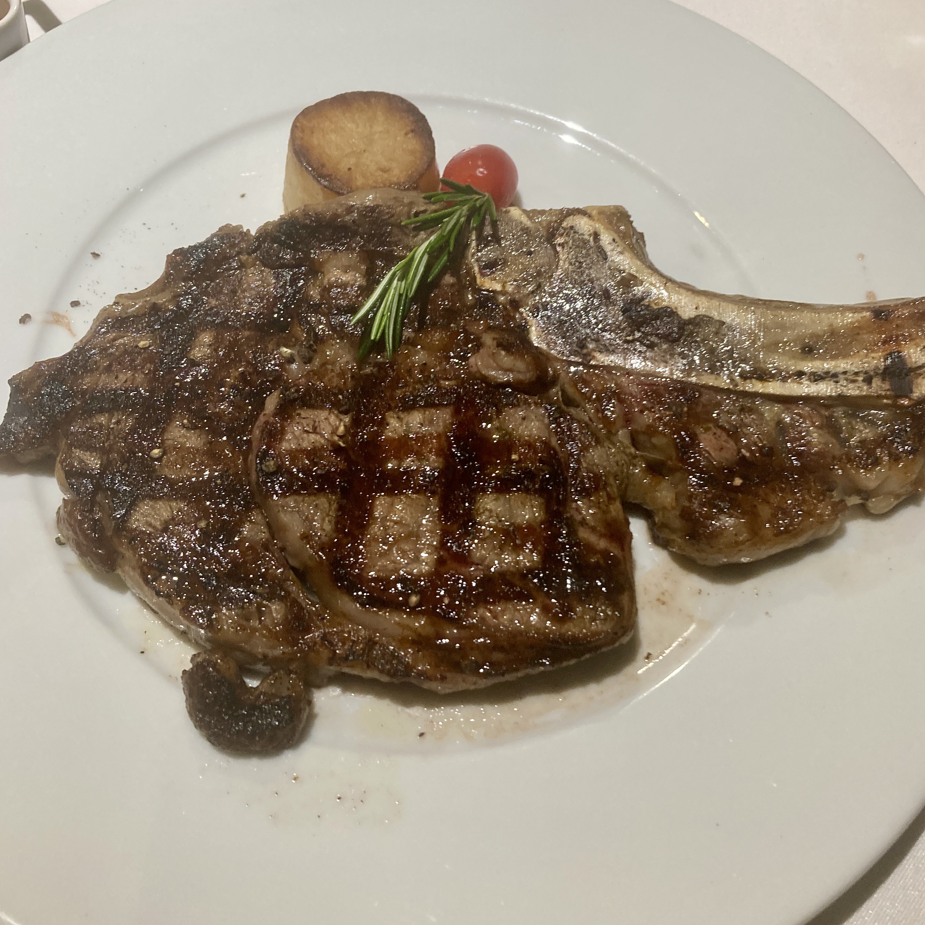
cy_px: 404
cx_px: 472
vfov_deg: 44.8
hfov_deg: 44.9
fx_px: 1119
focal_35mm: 37
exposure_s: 1/54
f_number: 1.8
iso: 80
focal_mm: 3.99
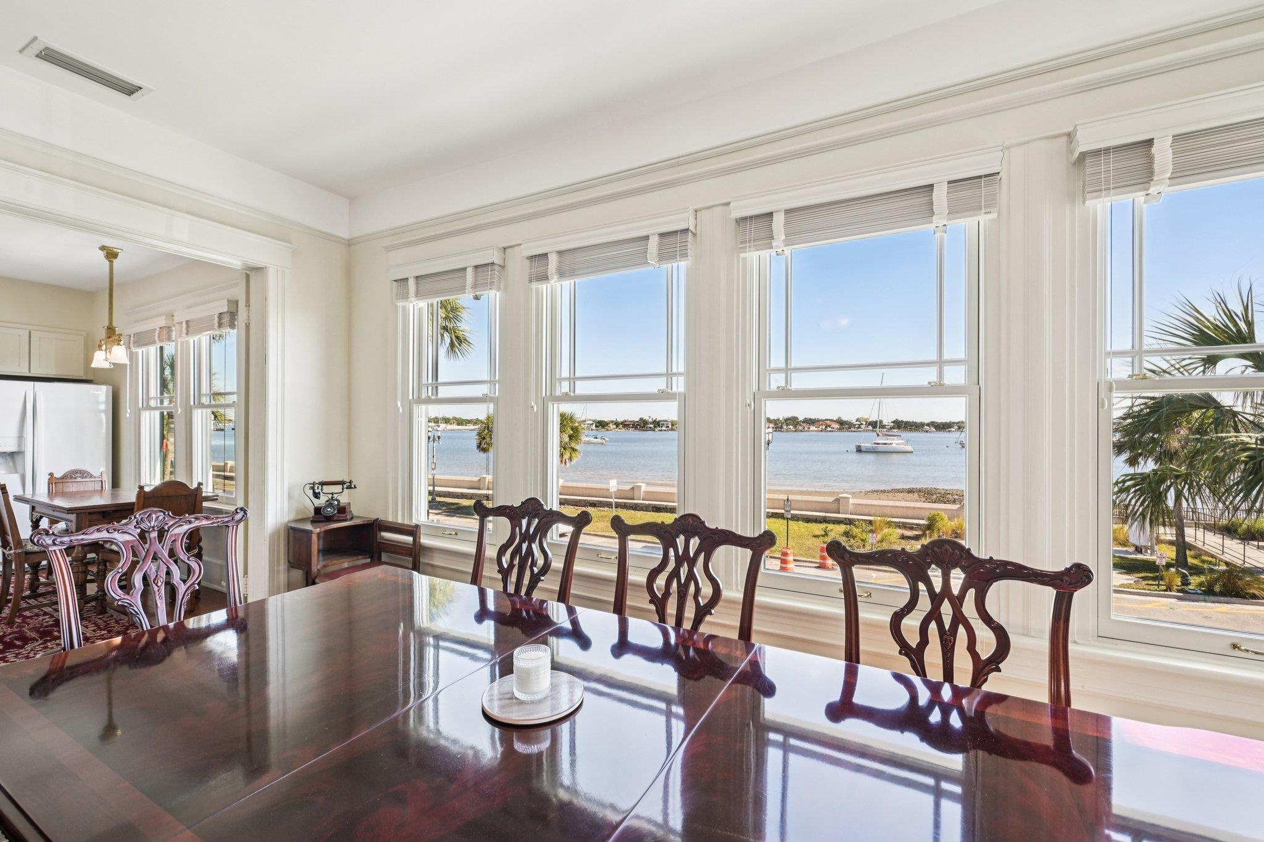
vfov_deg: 75.5
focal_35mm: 16
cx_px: 632
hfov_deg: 98.5
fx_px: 544
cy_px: 421
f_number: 8
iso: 100
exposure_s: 1/30
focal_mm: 15.5
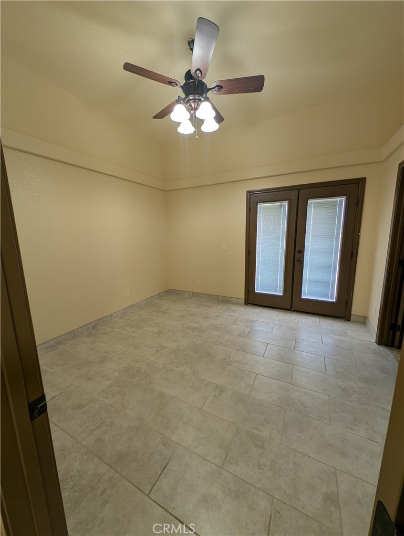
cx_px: 202
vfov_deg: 110.4
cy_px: 268
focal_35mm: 12
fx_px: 186
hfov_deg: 94.7
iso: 47
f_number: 1.95
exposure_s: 1/60
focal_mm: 2.23
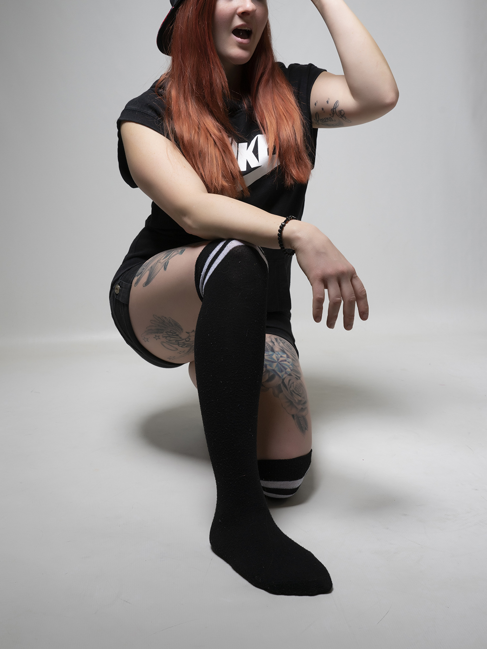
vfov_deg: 43.7
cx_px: 248
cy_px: 281
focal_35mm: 43
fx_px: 806
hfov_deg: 33.6
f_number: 10
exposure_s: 1/200
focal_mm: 39
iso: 200
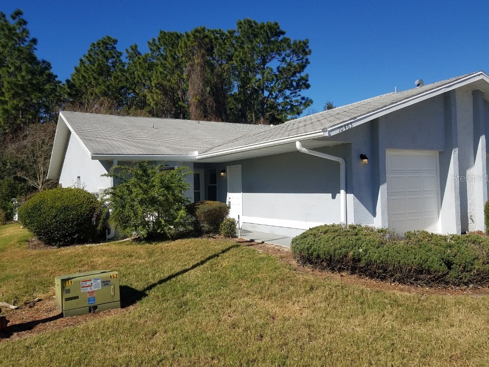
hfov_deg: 65.3
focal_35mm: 27
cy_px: 178
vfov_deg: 51.4
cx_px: 244
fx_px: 382
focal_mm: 4.2
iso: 50
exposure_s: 1/3336
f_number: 1.7
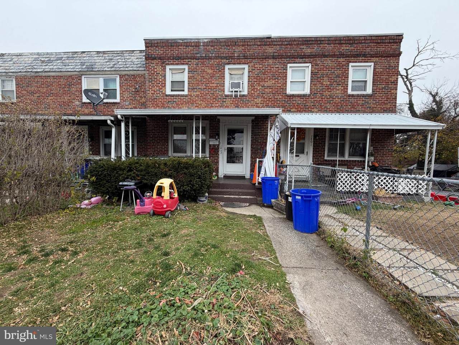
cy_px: 172
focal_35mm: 14
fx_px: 186
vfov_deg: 85.7
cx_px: 230
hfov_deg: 102.1
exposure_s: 1/321
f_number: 2.2
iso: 50
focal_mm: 2.22
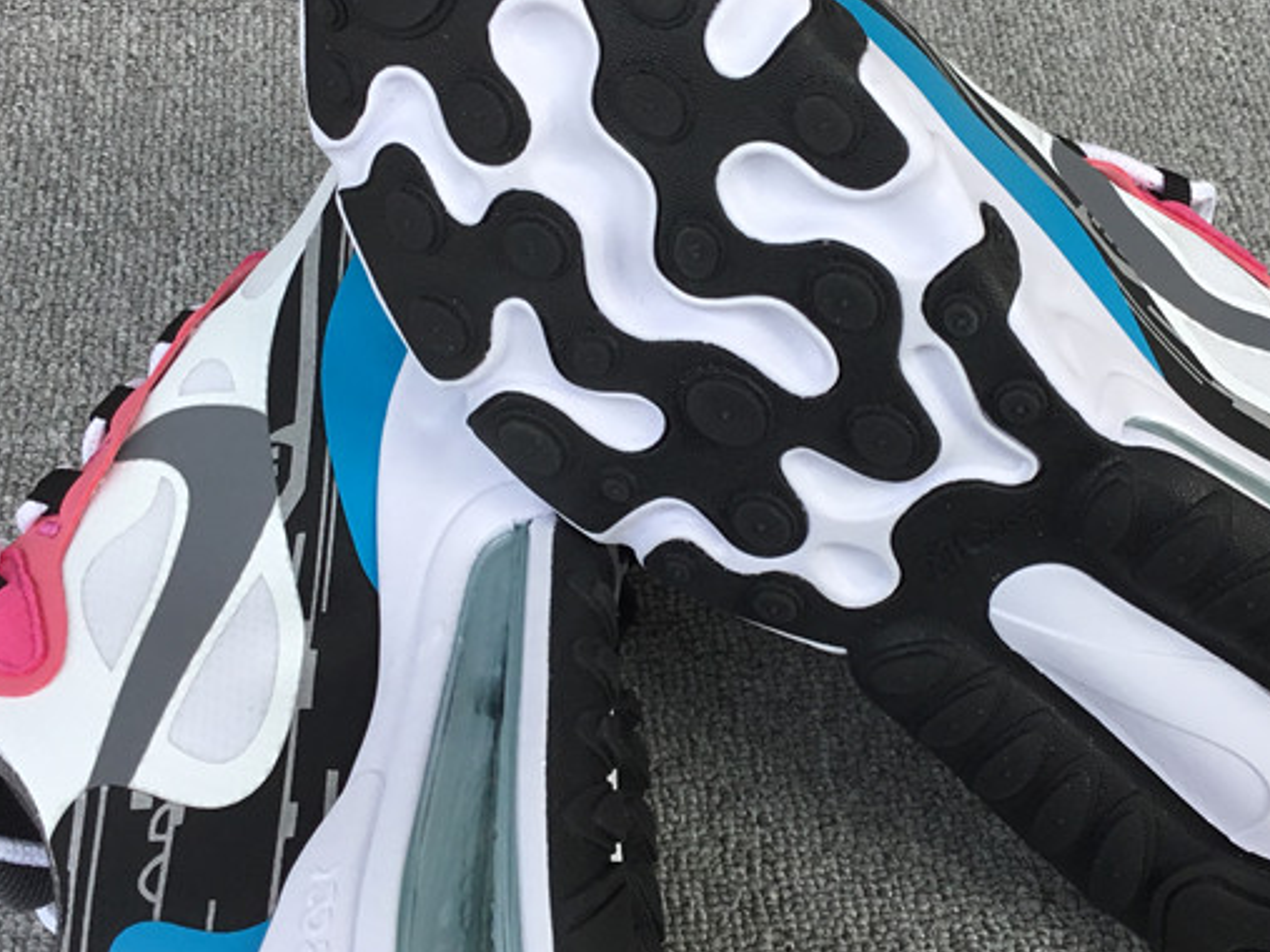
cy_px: 420
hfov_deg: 34.9
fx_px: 2017
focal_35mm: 55
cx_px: 731
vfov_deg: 26.5
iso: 25
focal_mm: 3.3
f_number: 2.4
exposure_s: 1/312
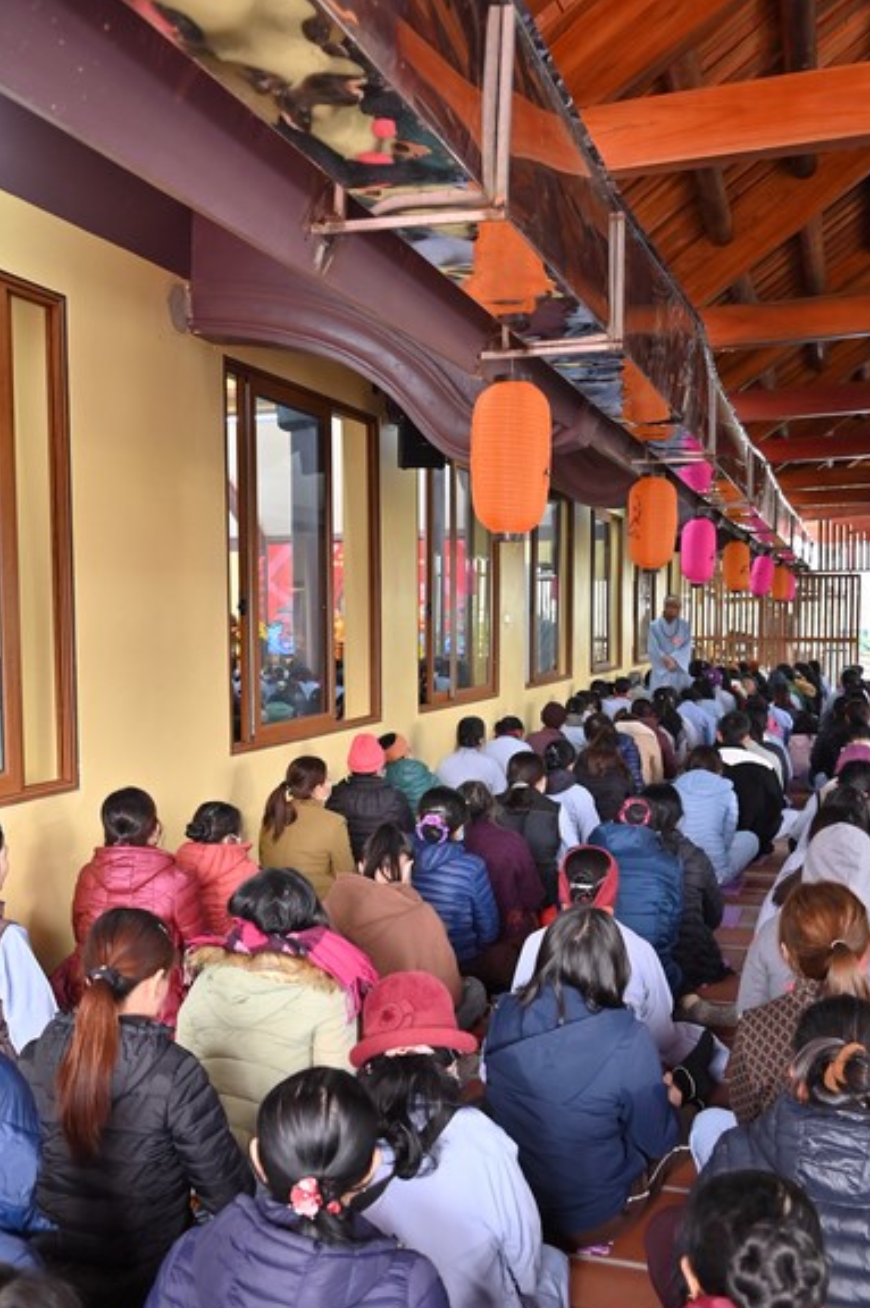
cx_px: 413
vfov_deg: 54.3
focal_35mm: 35
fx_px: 1271
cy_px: 733
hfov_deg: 37.8
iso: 800
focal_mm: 31
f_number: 5
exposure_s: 1/80
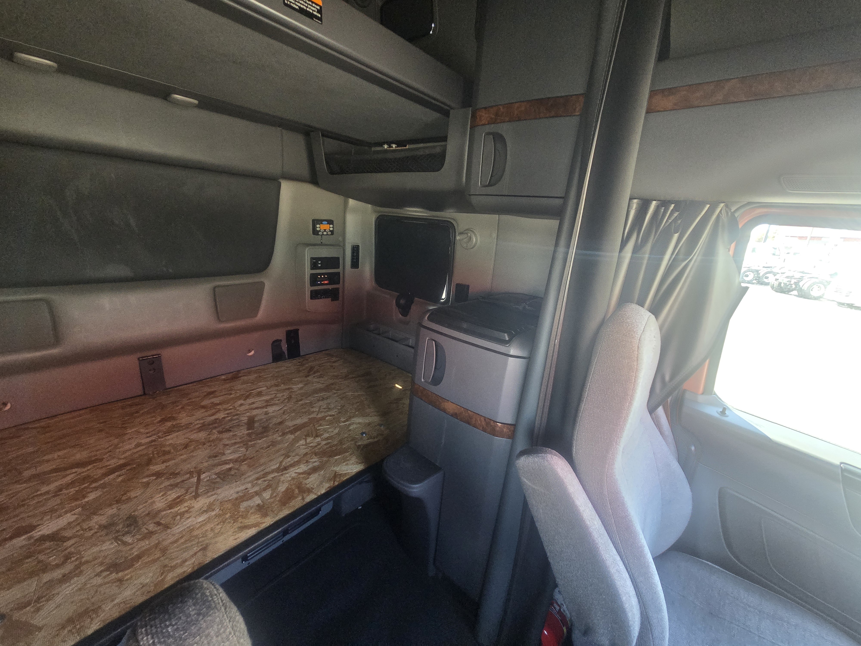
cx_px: 430
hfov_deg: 106.2
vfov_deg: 89.9
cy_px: 323
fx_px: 323
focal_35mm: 13
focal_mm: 2.2
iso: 400
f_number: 2.2
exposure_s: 1/60
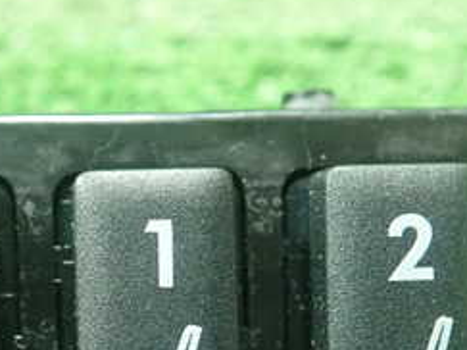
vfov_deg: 19.5
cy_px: 312
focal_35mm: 74
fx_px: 998
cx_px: 148
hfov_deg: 26.2
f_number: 2.3
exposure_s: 1/60
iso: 800
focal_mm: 5.5
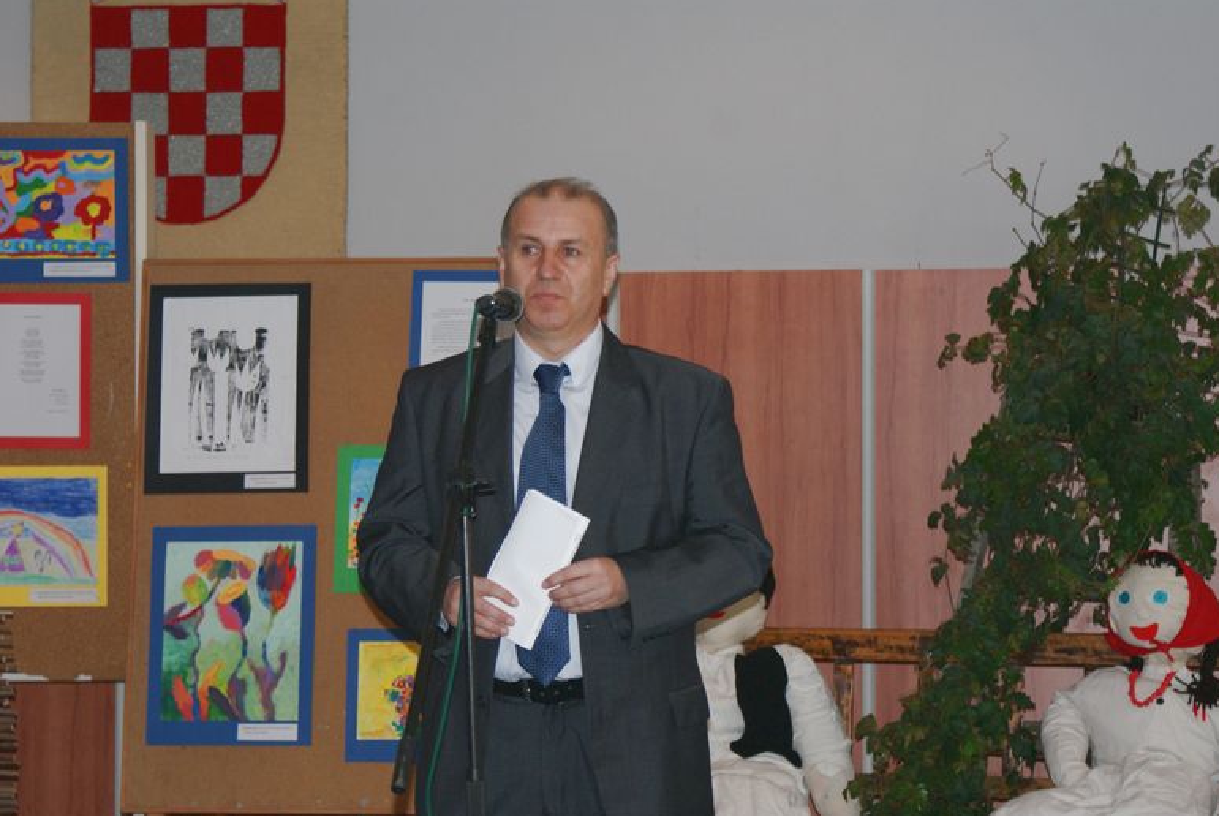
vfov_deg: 12.6
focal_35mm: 109
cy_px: 416
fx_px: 3695
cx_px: 631
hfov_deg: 18.7
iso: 400
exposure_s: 1/125
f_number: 5.6
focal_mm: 70
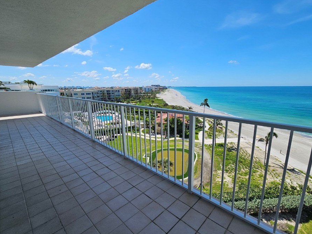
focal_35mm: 15
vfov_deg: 81.8
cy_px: 117
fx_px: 135
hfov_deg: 97.7
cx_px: 173
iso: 50
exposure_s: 1/3092
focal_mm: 2.2
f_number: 2.2
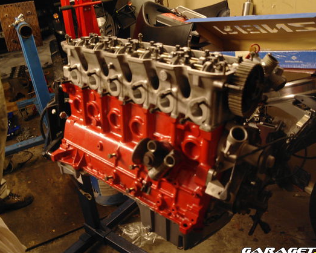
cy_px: 128
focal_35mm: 31
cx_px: 152
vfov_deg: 47.1
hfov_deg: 57.2
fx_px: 290
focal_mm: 18
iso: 800
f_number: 3.5
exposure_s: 1/15
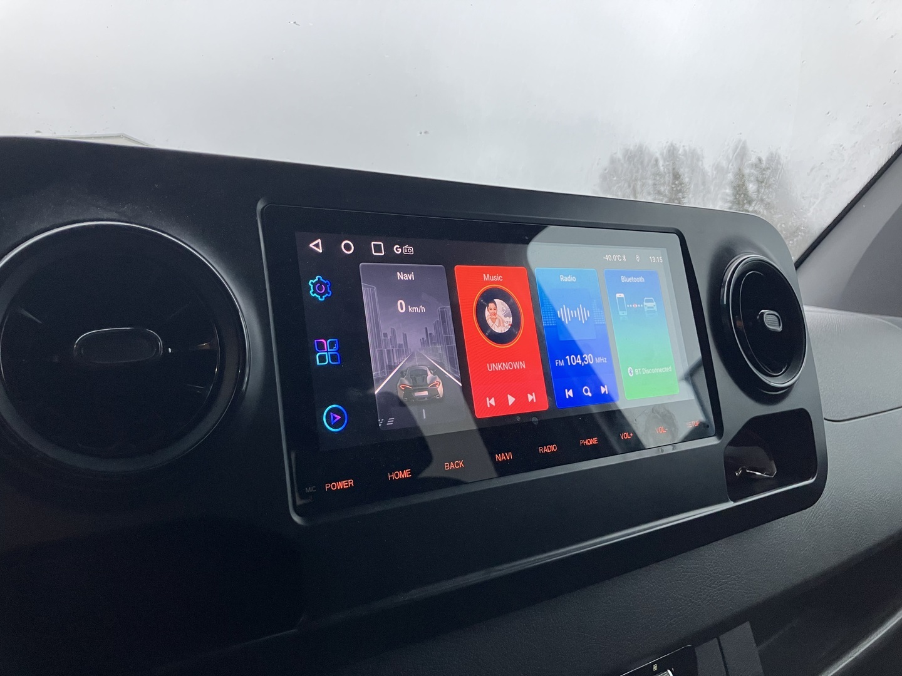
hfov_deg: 63.4
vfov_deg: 49.7
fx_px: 730
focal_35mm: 28
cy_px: 338
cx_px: 451
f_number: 1.8
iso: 125
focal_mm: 3.99
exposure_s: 1/60
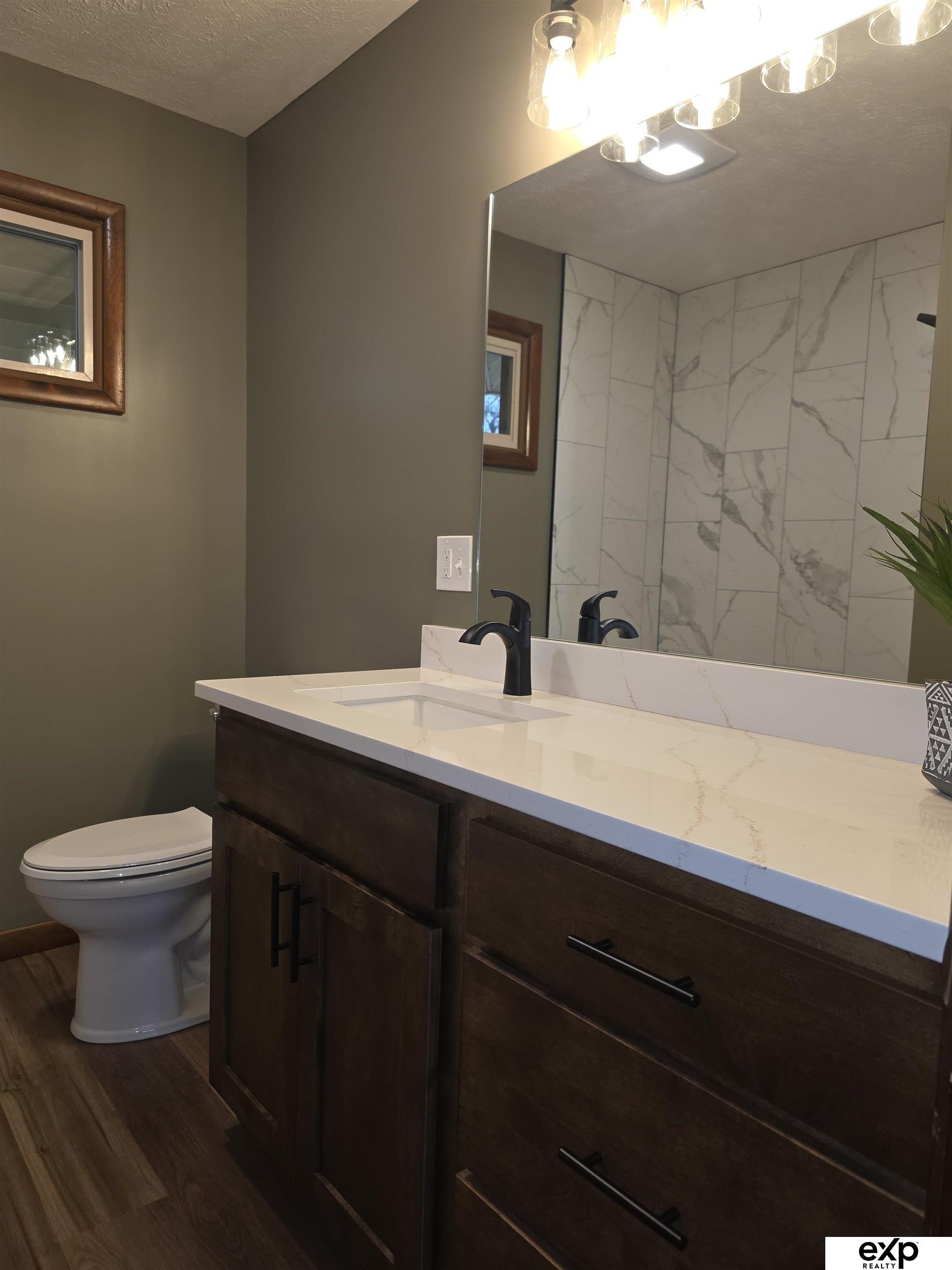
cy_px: 635
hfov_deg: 58.9
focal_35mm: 23
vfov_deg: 73.9
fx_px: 843
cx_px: 476
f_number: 1.7
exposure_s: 1/60
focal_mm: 6.3
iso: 64
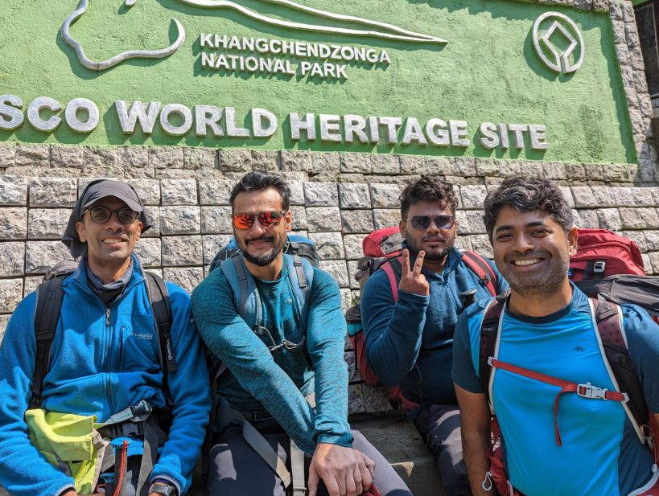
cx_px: 285
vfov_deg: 46.5
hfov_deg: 59.7
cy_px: 187
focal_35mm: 30
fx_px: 572
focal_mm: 6.81
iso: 41
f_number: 1.85
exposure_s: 1/928
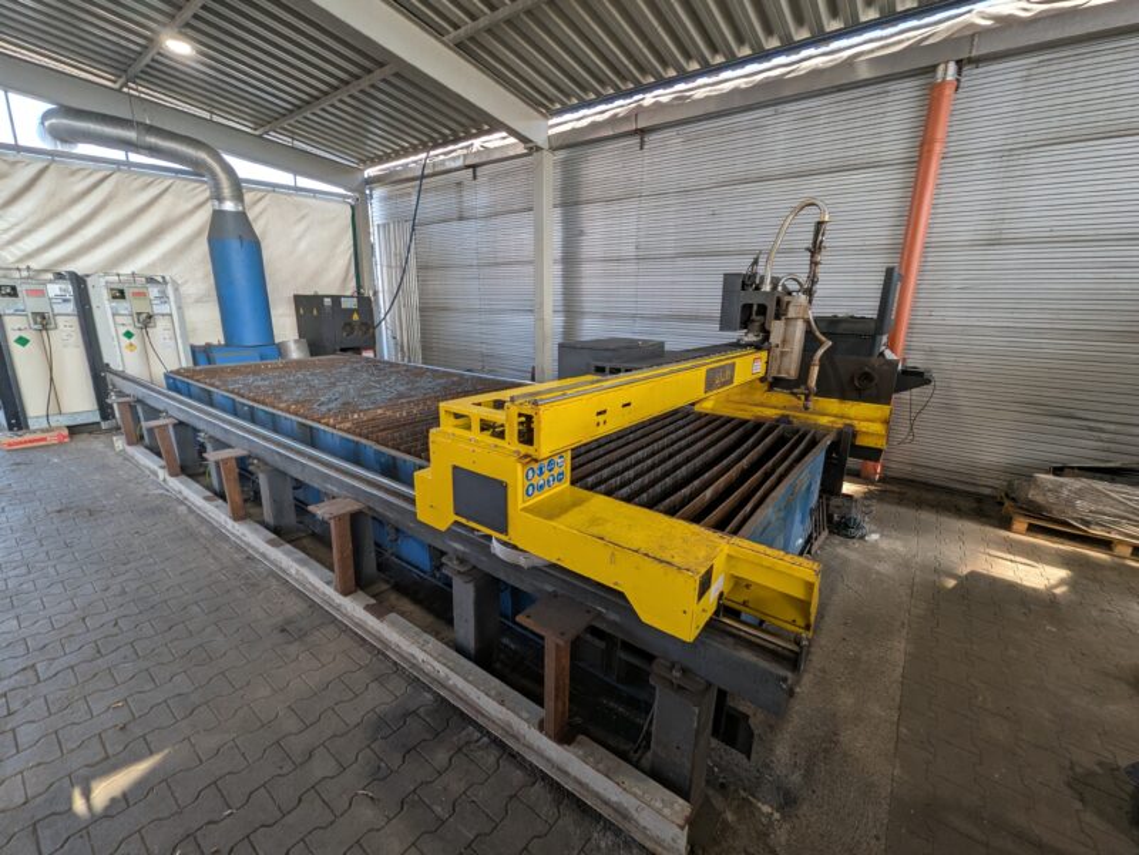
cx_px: 570
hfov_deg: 106.2
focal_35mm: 13
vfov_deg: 89.9
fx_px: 428
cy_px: 428
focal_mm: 1.95
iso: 73
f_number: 2.2
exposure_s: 1/136
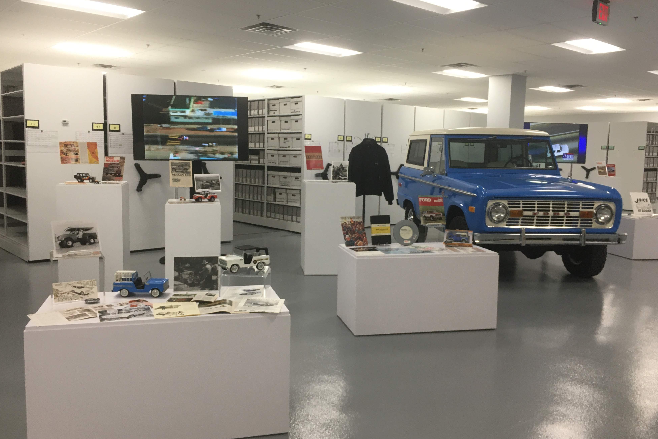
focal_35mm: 31
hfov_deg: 60.3
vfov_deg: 42.3
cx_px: 331
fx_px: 567
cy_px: 208
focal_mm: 4.15
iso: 32
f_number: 2.2
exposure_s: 1/30
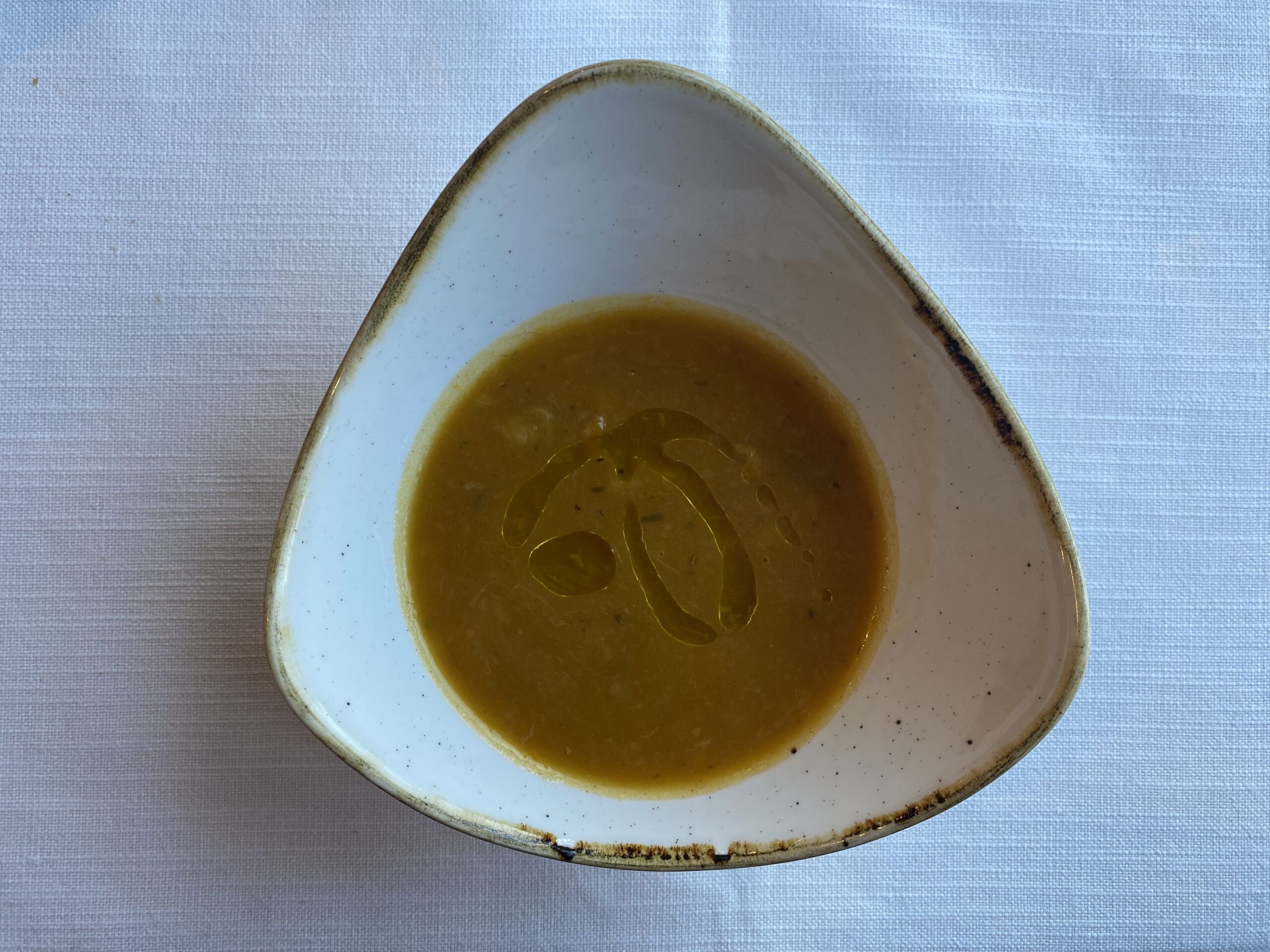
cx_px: 635
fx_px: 954
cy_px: 476
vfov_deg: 53.1
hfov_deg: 67.3
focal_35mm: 26
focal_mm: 4.25
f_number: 1.8
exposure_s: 1/122
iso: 50
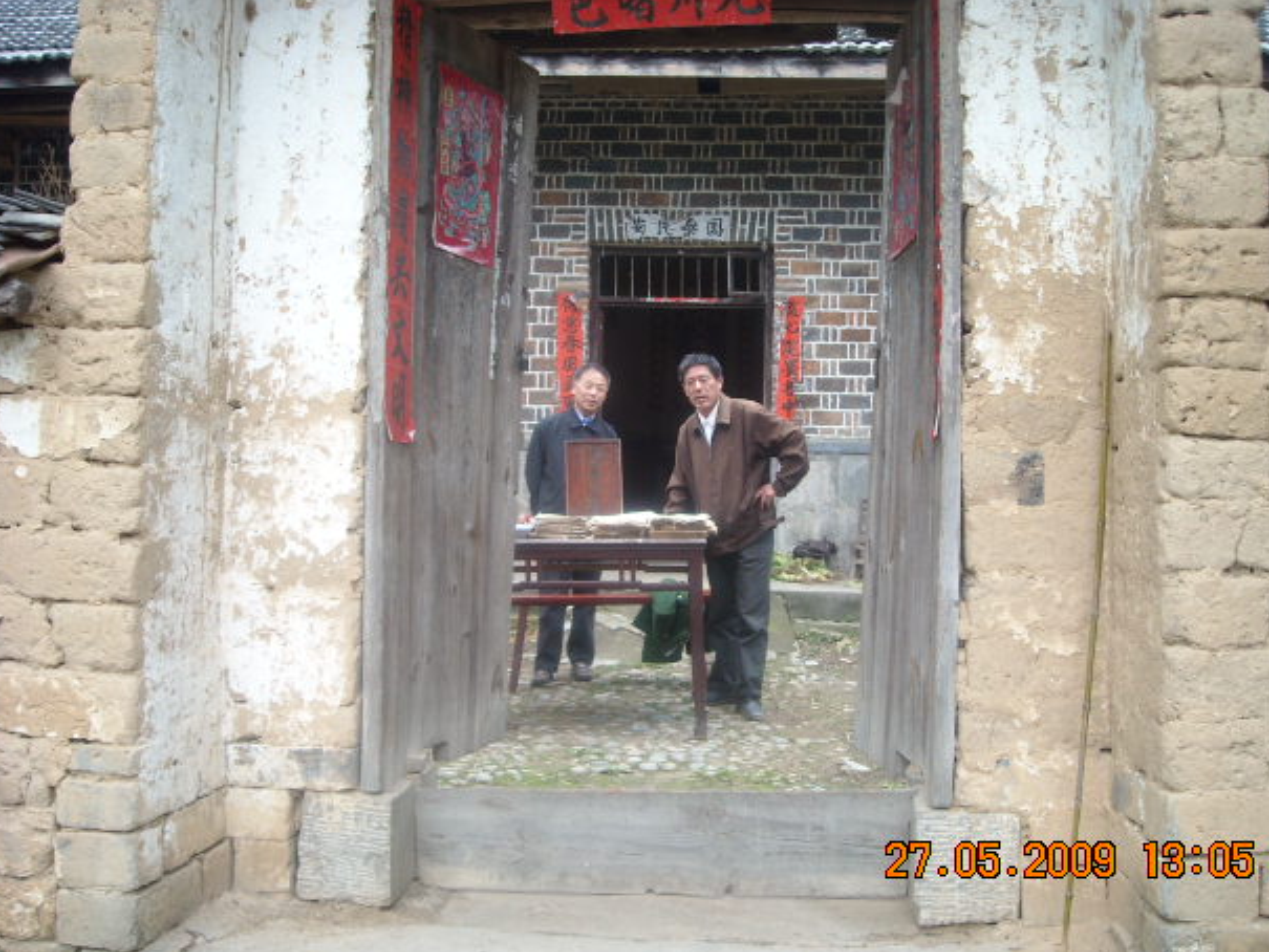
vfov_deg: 38.7
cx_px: 642
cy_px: 463
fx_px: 1357
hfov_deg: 50.1
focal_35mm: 37
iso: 64
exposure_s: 1/148
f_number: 2.8
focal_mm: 5.7
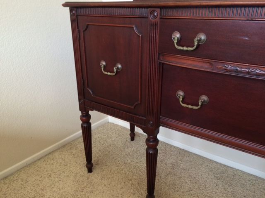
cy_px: 99
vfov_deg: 48.2
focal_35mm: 29
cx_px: 132
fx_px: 222
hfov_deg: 61.7
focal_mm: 4.15
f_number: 2.2
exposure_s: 1/30
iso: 100
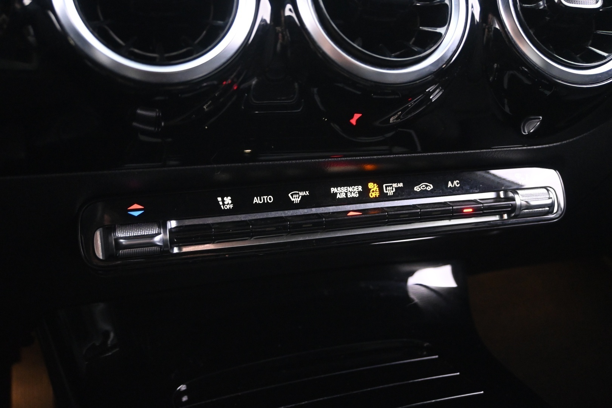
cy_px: 204
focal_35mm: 37
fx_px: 625
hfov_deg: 52.2
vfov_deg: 36.2
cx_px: 306
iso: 4000
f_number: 4.2
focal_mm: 24.5
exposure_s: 1/8
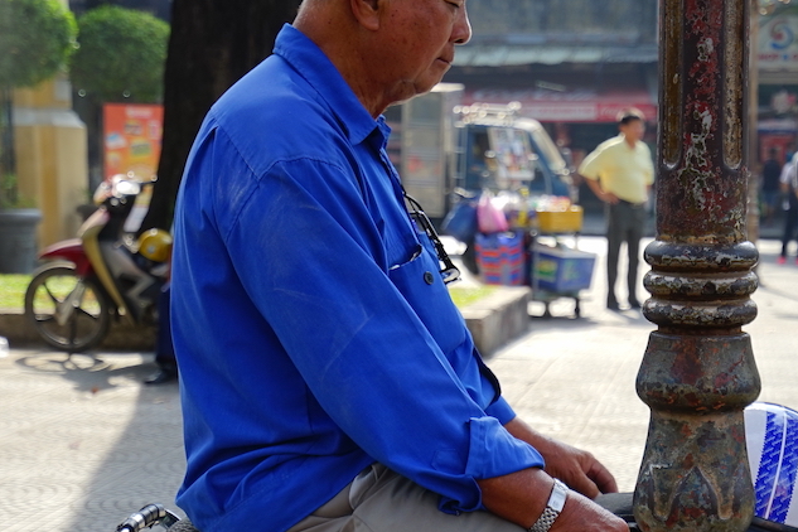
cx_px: 600
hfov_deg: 24.2
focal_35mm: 83
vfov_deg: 16.3
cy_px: 436
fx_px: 1840
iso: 64
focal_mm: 35
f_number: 4
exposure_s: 1/250
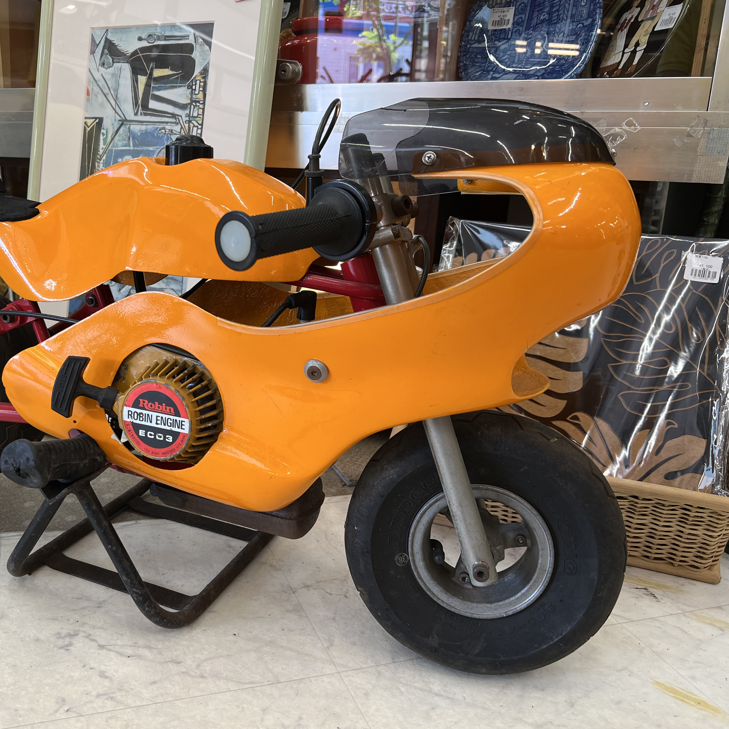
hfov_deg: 51.7
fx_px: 739
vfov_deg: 52.5
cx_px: 250
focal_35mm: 31
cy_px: 366
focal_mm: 5.7
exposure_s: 1/100
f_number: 1.5
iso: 80
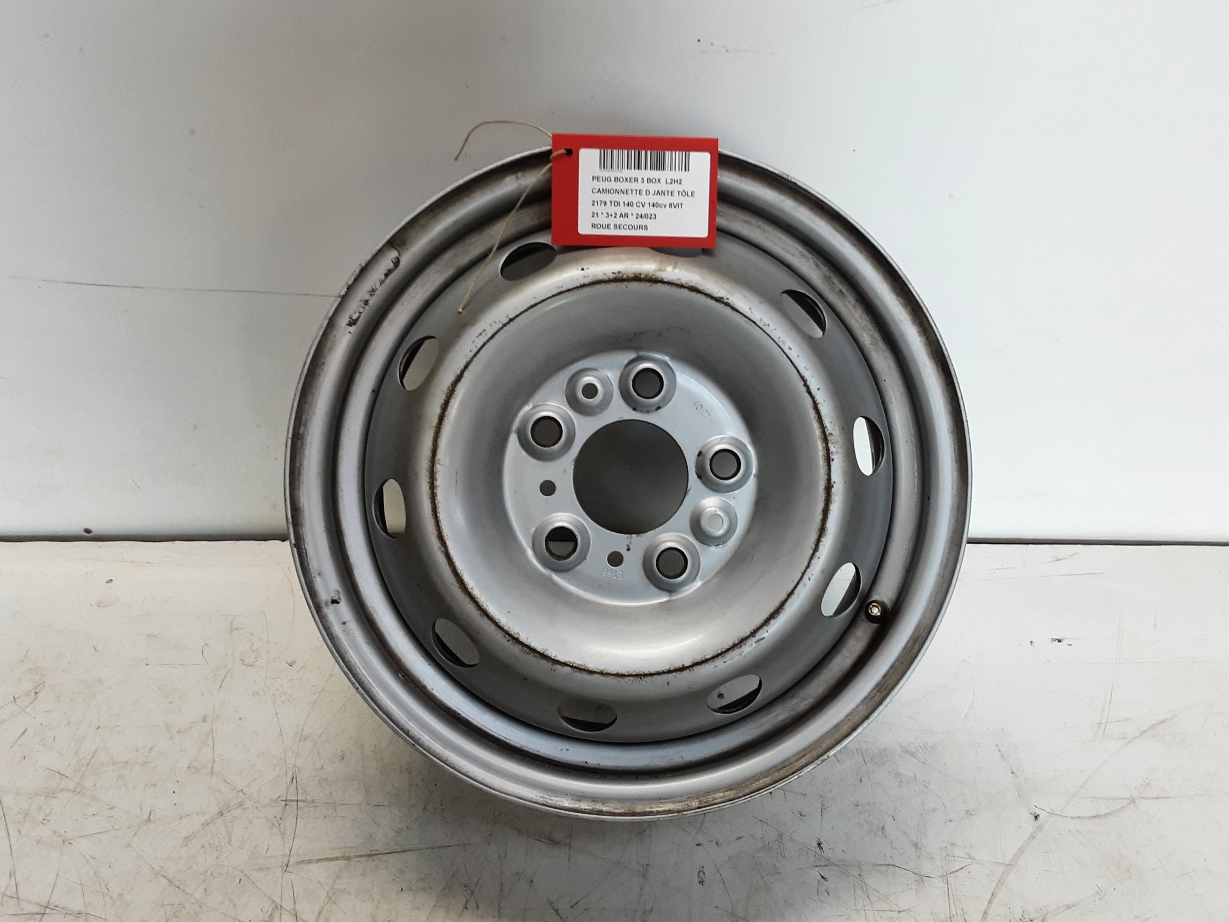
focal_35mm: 28
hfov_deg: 63.4
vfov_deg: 49.8
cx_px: 619
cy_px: 467
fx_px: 994
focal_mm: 2.91
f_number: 1.9
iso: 80
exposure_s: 1/50
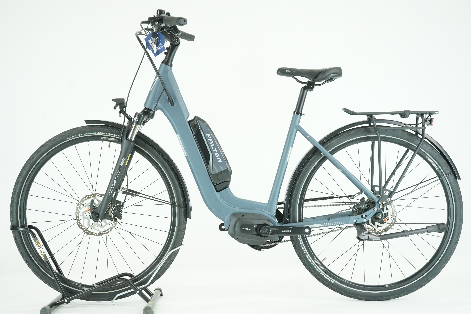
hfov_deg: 35.6
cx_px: 236
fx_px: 733
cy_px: 157
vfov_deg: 24.2
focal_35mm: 56
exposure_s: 1/200
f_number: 5.6
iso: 2500
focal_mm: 56
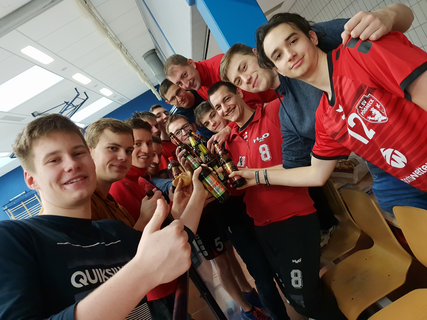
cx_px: 214
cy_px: 160
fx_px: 321
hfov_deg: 67.3
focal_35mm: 26
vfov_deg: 53.1
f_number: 1.5
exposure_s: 1/33
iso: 320
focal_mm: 4.3
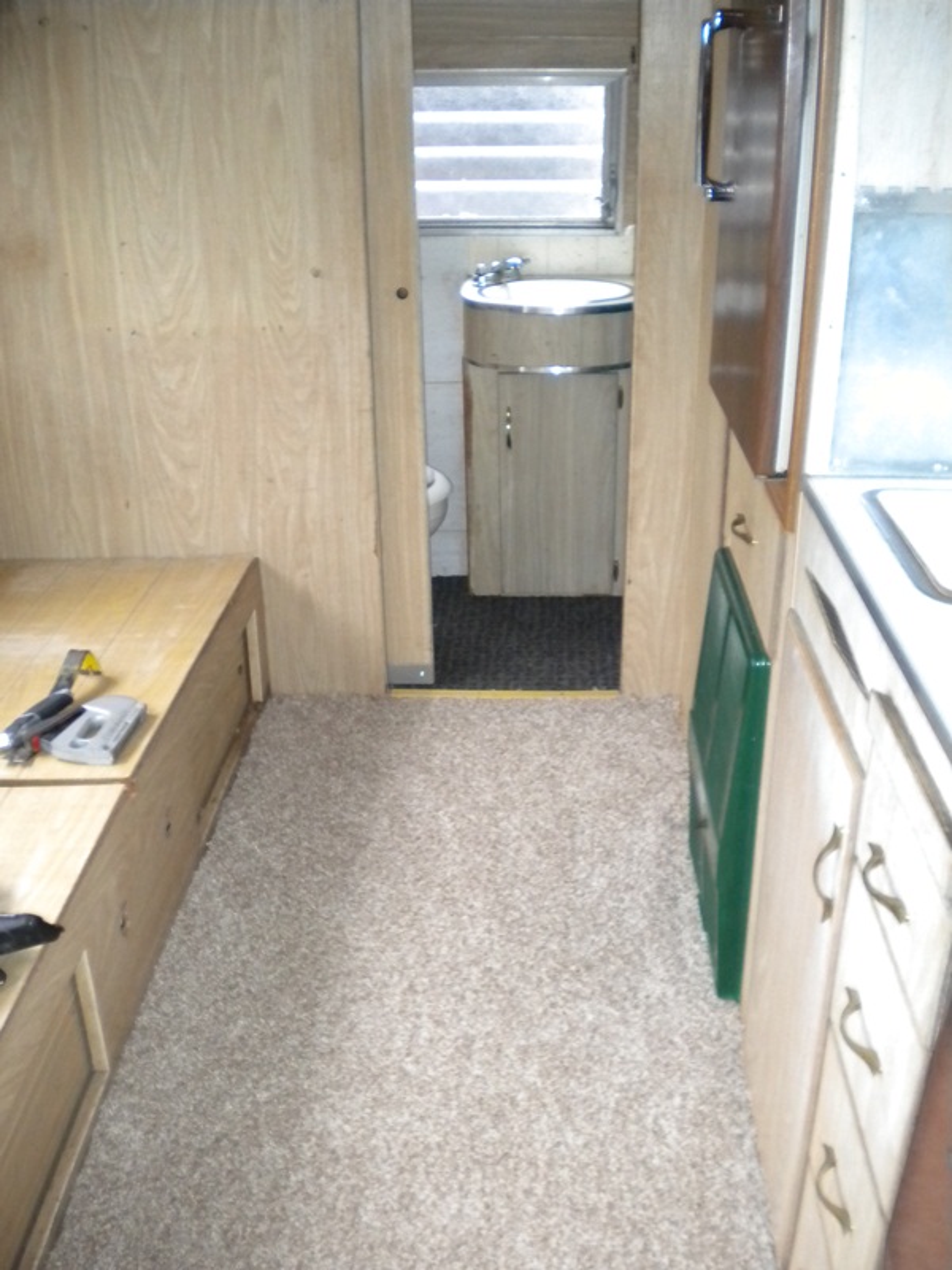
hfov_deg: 40.7
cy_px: 635
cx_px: 476
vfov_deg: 52.6
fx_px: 1283
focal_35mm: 35
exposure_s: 1/30
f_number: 3.1
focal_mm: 6.3
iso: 400
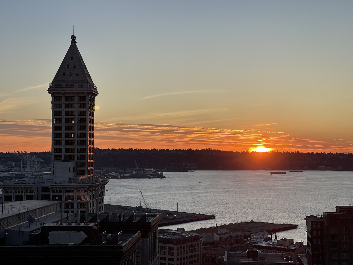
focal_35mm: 64
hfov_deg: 30.3
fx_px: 653
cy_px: 132
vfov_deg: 22.9
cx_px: 176
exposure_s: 1/564
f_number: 2.2
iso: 32
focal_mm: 7.5
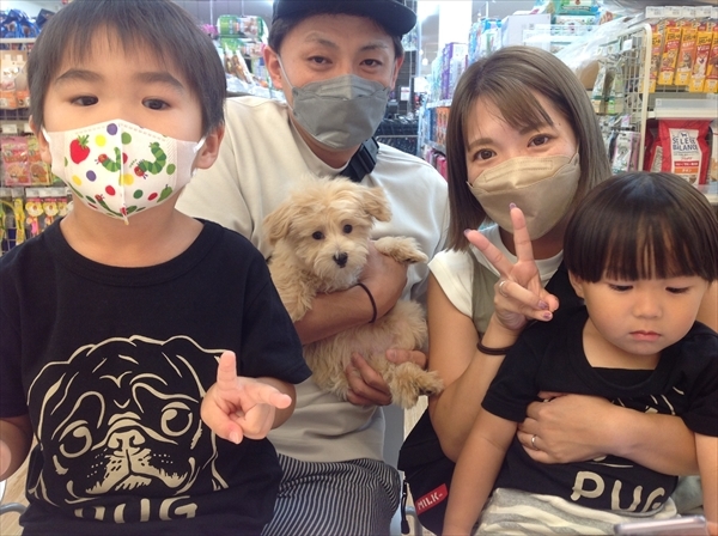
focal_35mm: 35
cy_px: 268
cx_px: 359
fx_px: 725
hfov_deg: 52.7
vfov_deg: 40.6
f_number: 2.4
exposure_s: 1/20
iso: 50
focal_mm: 4.28
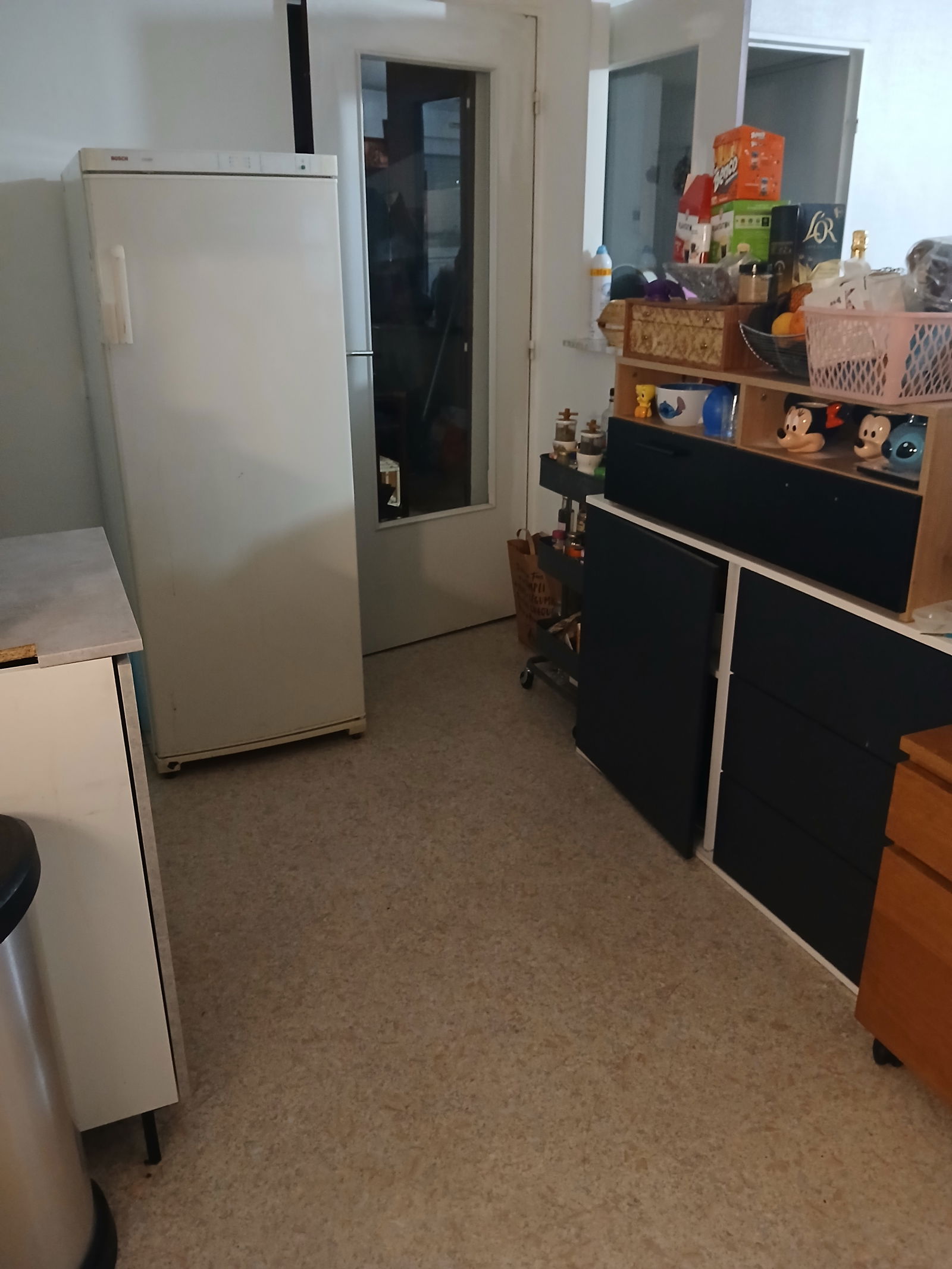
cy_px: 634
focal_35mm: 26
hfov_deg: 53.1
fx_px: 953
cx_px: 476
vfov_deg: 67.3
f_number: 1.8
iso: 640
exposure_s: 1/20
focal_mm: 3.98
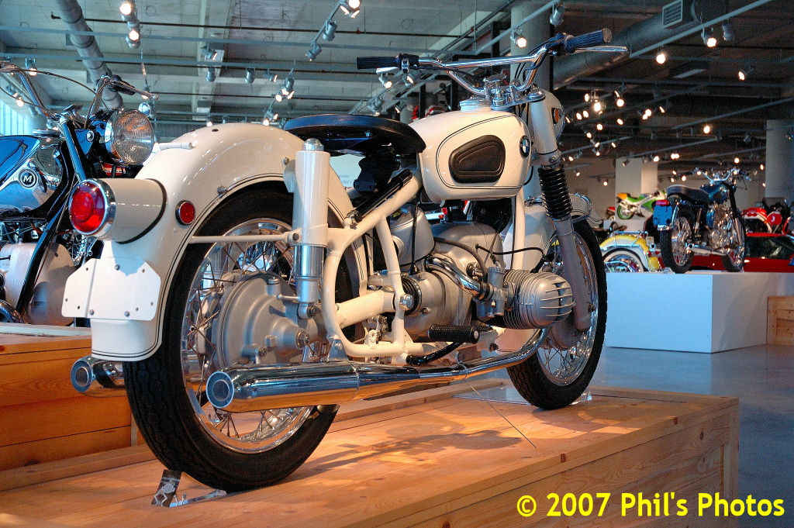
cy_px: 264
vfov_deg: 25.7
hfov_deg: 37.9
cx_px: 397
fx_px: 1157
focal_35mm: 52
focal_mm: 35
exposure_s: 1/60
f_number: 6.3
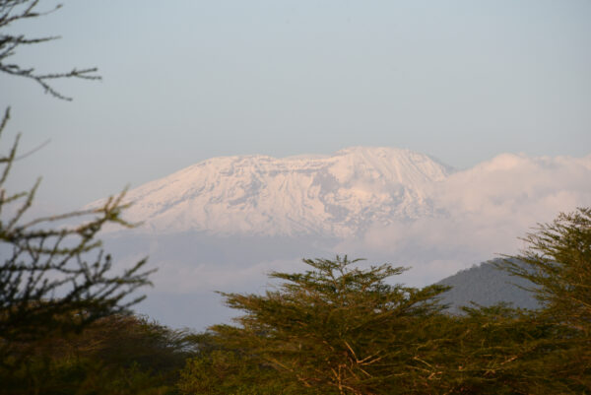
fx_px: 4928
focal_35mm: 300
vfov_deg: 4.6
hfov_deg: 6.9
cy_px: 198
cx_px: 296
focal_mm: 300
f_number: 10
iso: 400
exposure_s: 1/250
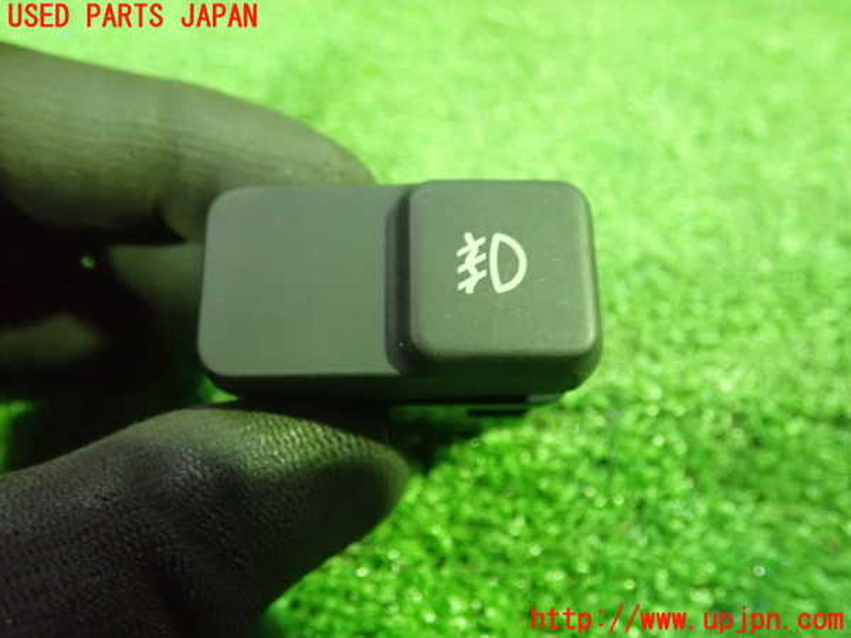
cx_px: 426
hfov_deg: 60.0
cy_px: 319
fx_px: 738
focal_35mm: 30
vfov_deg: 46.8
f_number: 2.3
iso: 1600
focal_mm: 5.5
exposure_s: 1/25
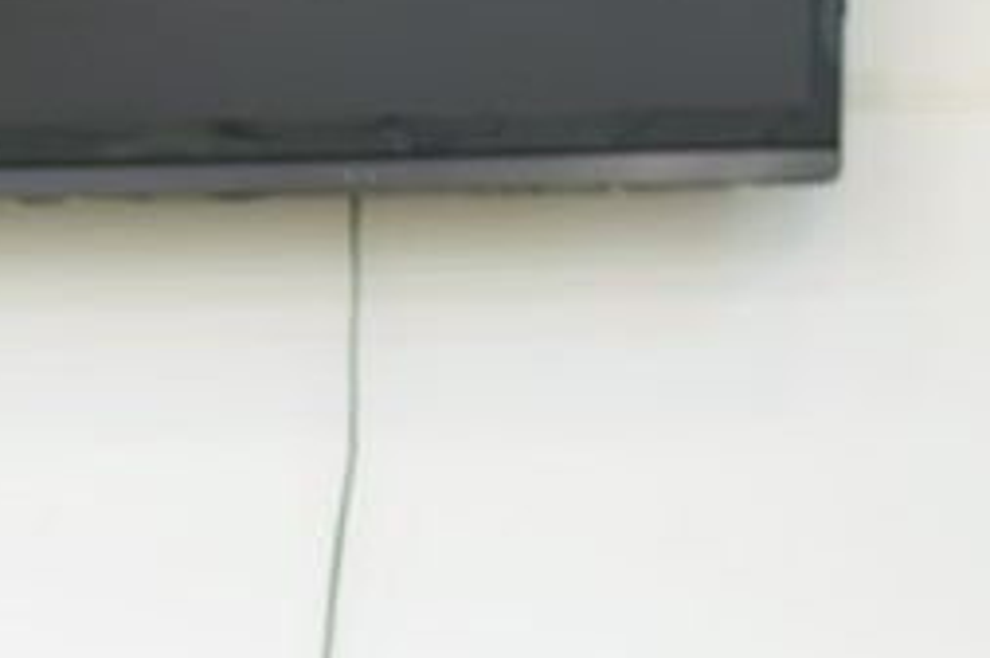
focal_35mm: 342
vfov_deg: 3.9
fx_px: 9393
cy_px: 1477
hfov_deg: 5.9
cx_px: -1033
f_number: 2
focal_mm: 50
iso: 200
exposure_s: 1/60
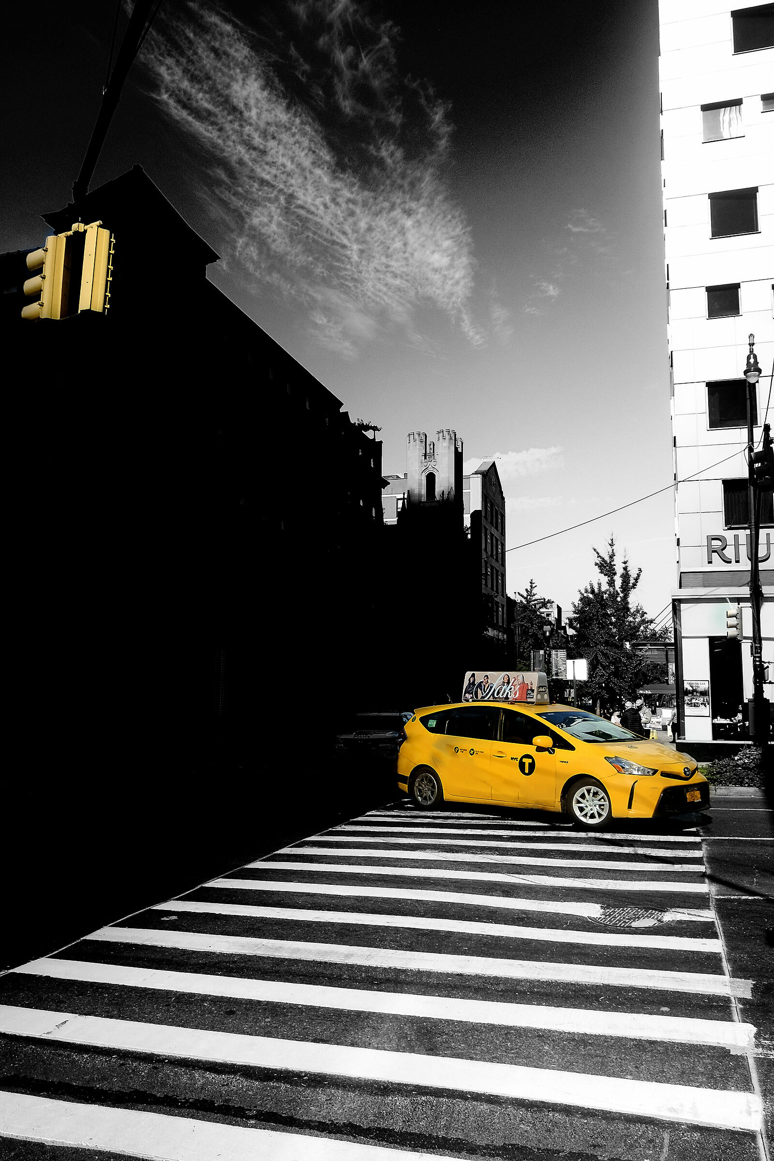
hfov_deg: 47.9
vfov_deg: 67.4
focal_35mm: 27
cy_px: 580
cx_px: 387
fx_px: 871
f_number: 9
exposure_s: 1/600
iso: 200
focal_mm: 18
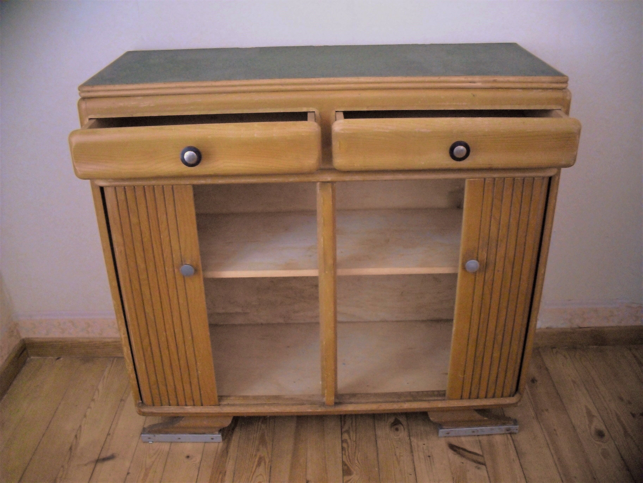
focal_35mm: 36
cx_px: 322
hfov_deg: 51.4
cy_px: 242
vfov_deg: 39.7
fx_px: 669
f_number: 3.1
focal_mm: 6.3
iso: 800
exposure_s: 1/25
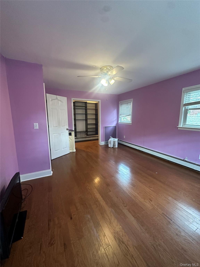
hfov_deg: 85.7
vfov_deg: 102.1
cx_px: 100
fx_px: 108
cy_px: 134
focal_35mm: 14
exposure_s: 1/60
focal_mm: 2.22
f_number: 2.2
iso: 400
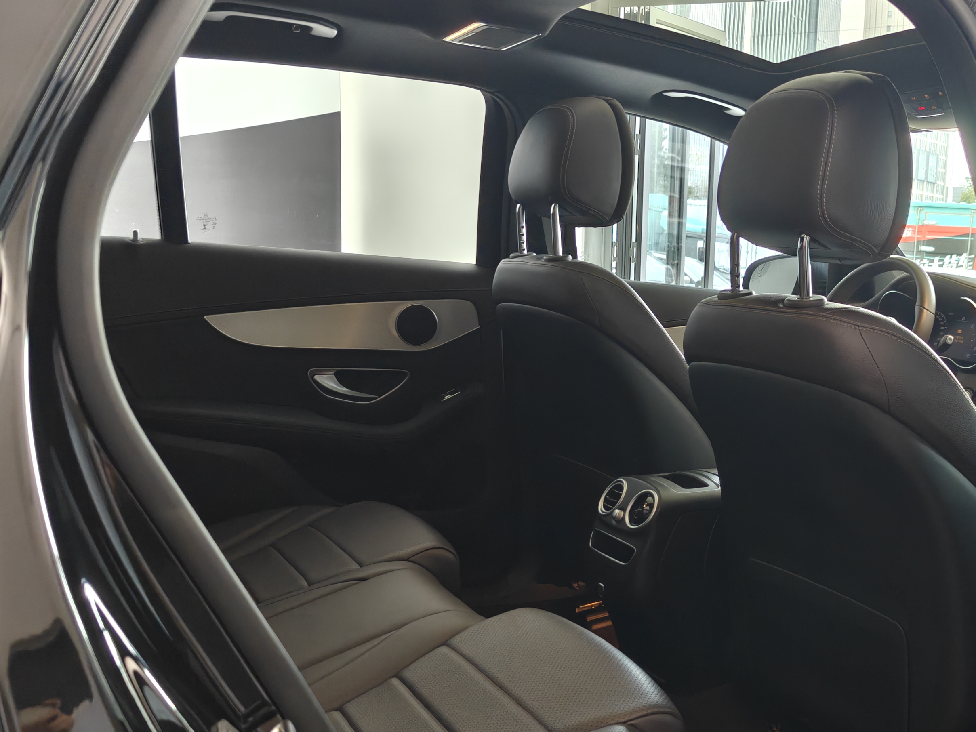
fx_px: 1100
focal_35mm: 39
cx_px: 694
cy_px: 456
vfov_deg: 36.6
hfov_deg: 46.6
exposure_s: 1/63
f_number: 1.6
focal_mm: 6.06
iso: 1600
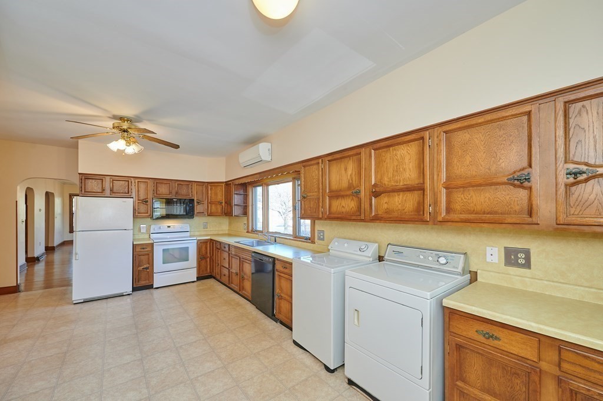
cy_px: 200
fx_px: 234
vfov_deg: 81.1
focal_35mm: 14
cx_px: 302
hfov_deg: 104.3
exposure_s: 1/60
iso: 400
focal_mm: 14
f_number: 5.6
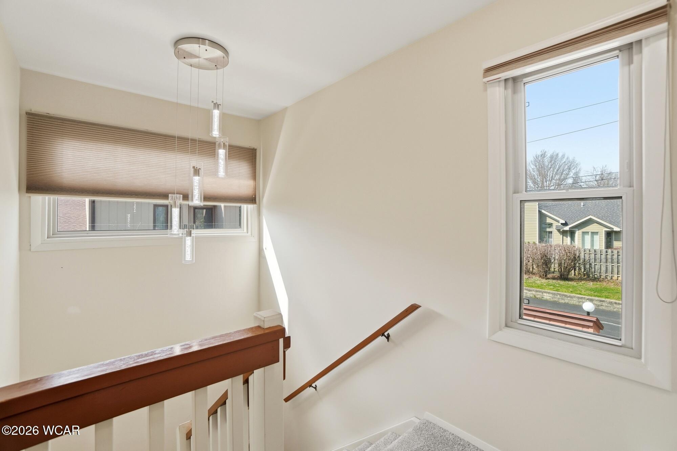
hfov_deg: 100.4
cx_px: 338
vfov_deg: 77.3
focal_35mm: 15
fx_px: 282
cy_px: 226
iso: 100
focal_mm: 10
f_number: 4.5
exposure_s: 1/1250
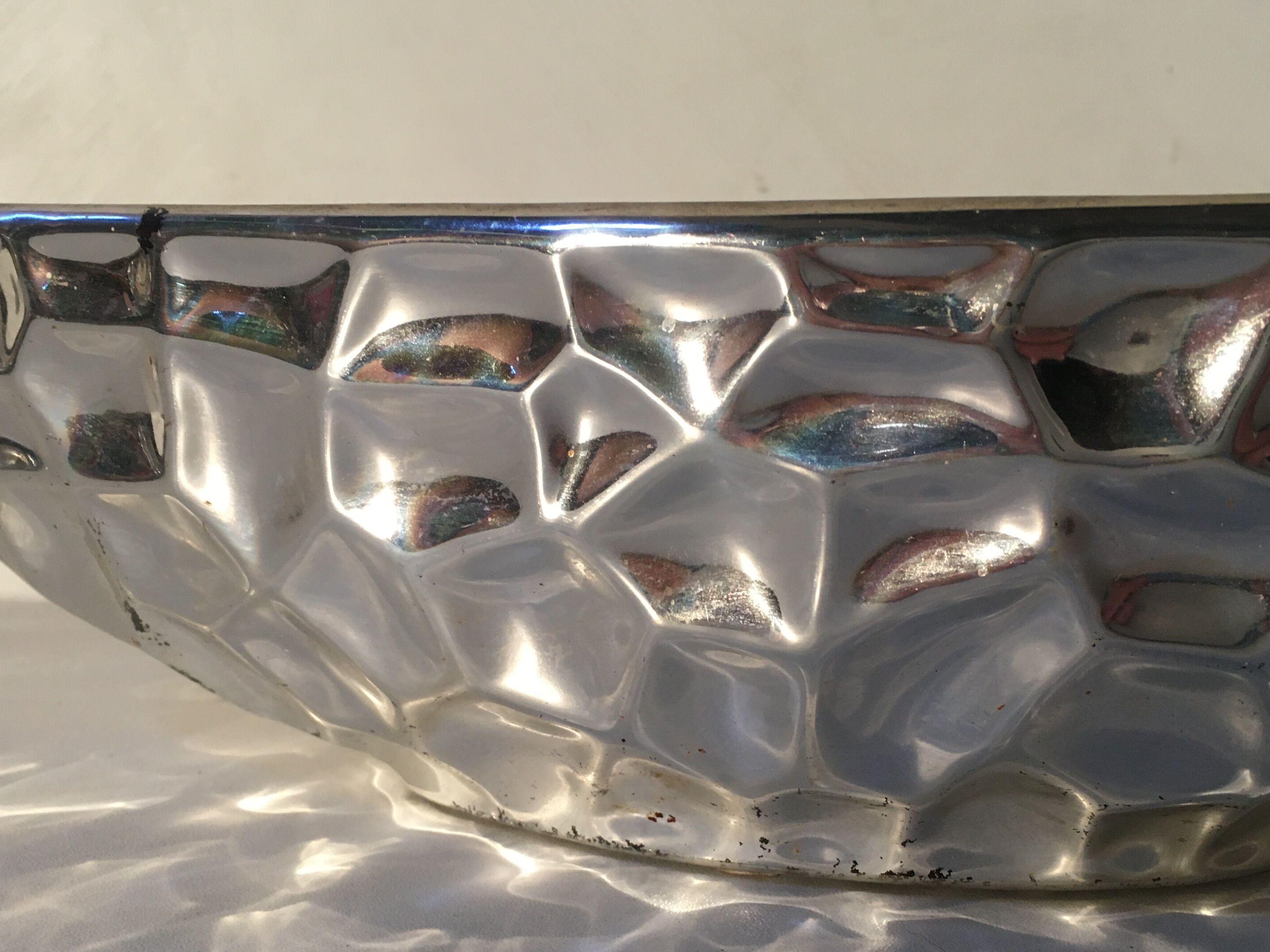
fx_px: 1504
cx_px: 682
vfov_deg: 34.9
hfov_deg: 45.7
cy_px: 602
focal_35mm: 41
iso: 125
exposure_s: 1/33
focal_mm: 4.15
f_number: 2.2
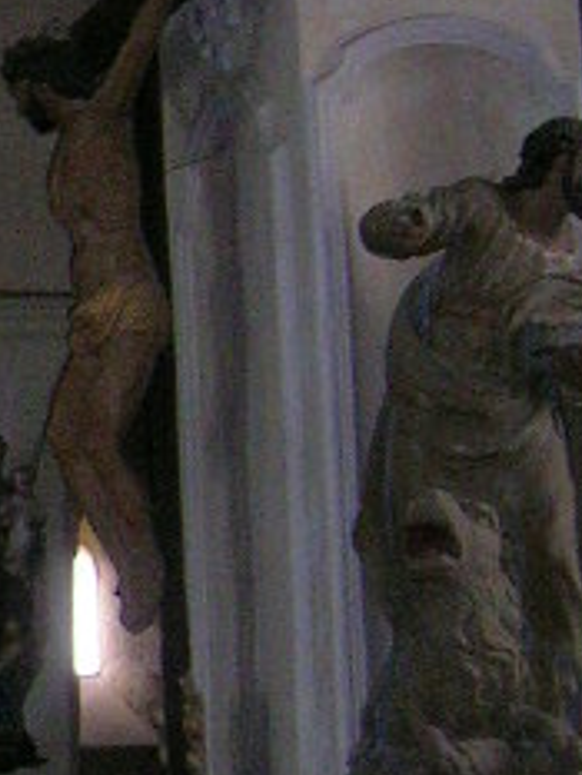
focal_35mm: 154
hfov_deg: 9.0
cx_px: -645
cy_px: 496
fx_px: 3449
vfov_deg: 12.8
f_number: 2.8
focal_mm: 5.4
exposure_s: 1/60.1
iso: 200
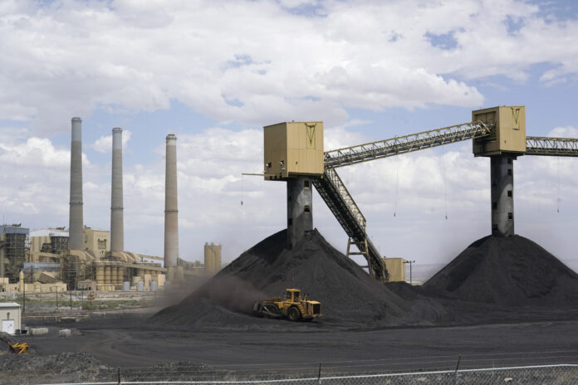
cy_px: 192
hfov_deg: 29.2
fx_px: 1108
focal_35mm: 69
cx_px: 289
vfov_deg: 19.7
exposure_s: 1/1000
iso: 400
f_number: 13
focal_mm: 69
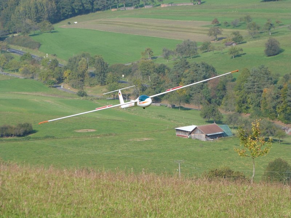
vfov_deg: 6.2
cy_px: 109
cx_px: 146
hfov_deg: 8.2
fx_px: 2026
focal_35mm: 241
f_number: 4
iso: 100
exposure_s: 1/500
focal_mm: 43.5
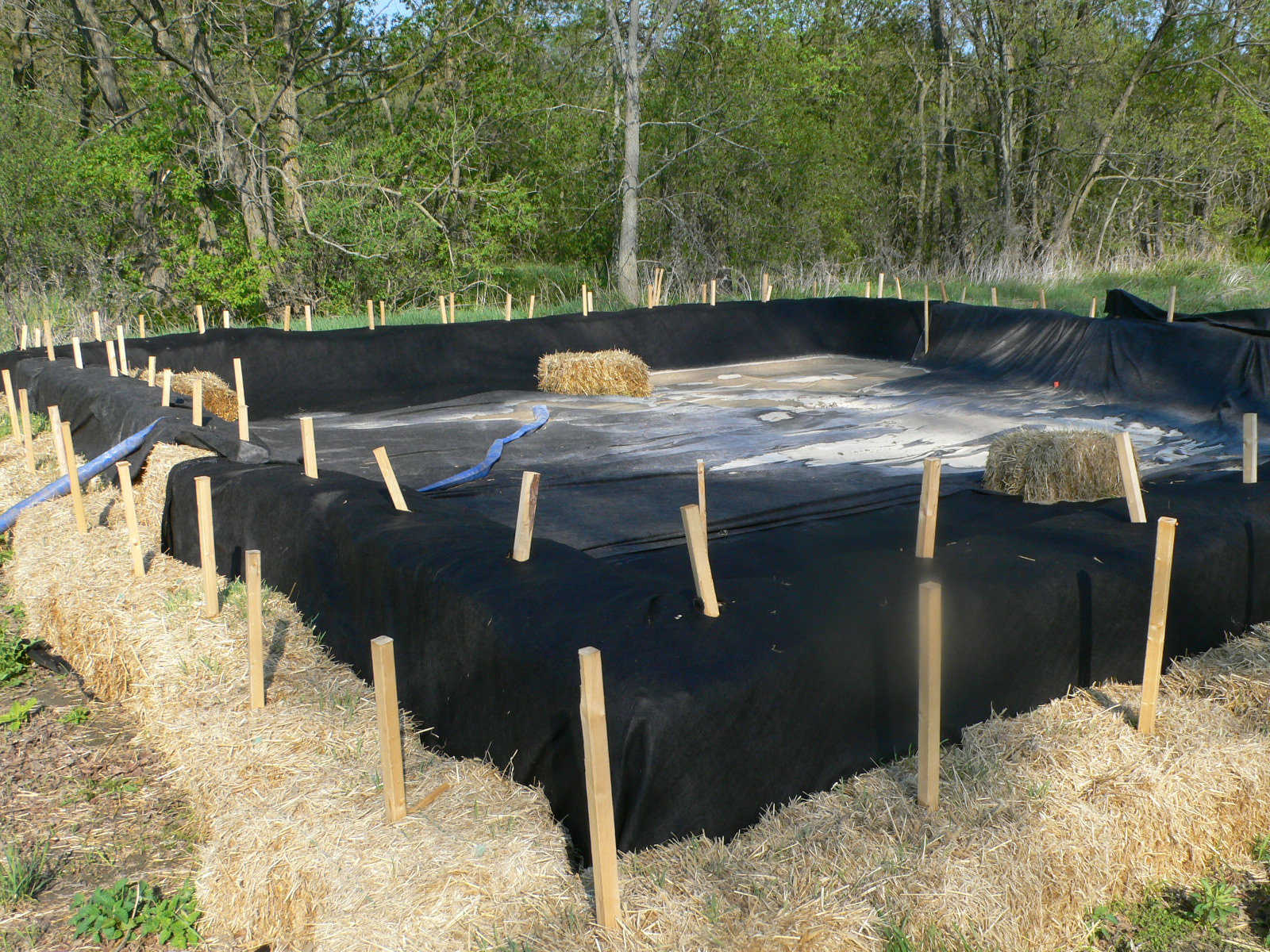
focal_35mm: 34
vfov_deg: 41.8
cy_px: 476
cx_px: 635
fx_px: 1247
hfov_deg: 54.0
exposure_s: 1/320
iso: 80
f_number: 4
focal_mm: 6.3
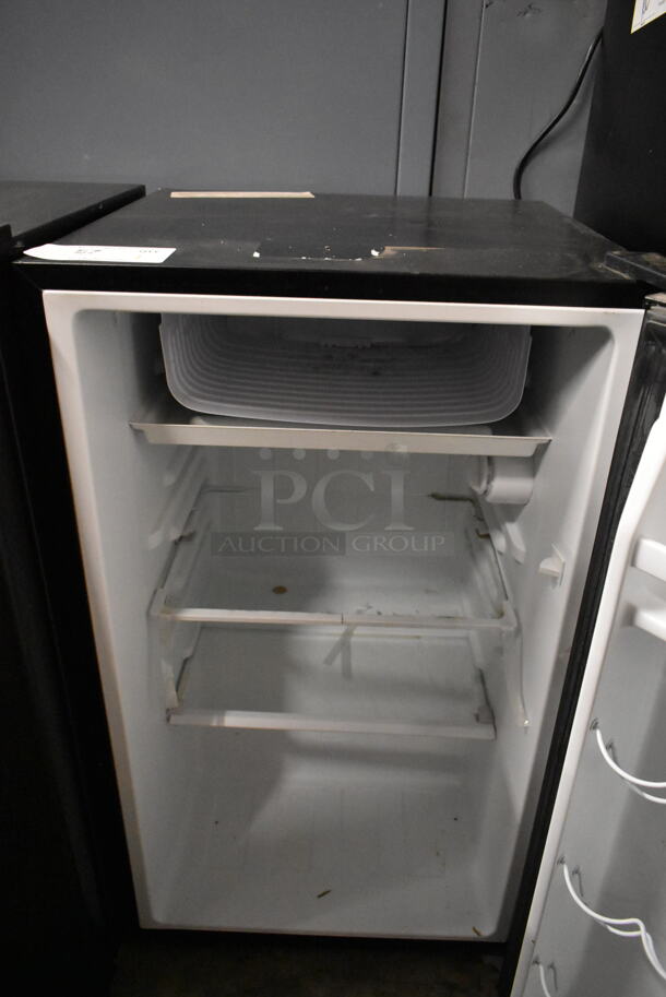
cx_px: 333
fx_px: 748
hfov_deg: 48.0
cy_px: 498
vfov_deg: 67.3
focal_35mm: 27
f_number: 3.5
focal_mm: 18
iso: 7200
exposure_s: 1/125
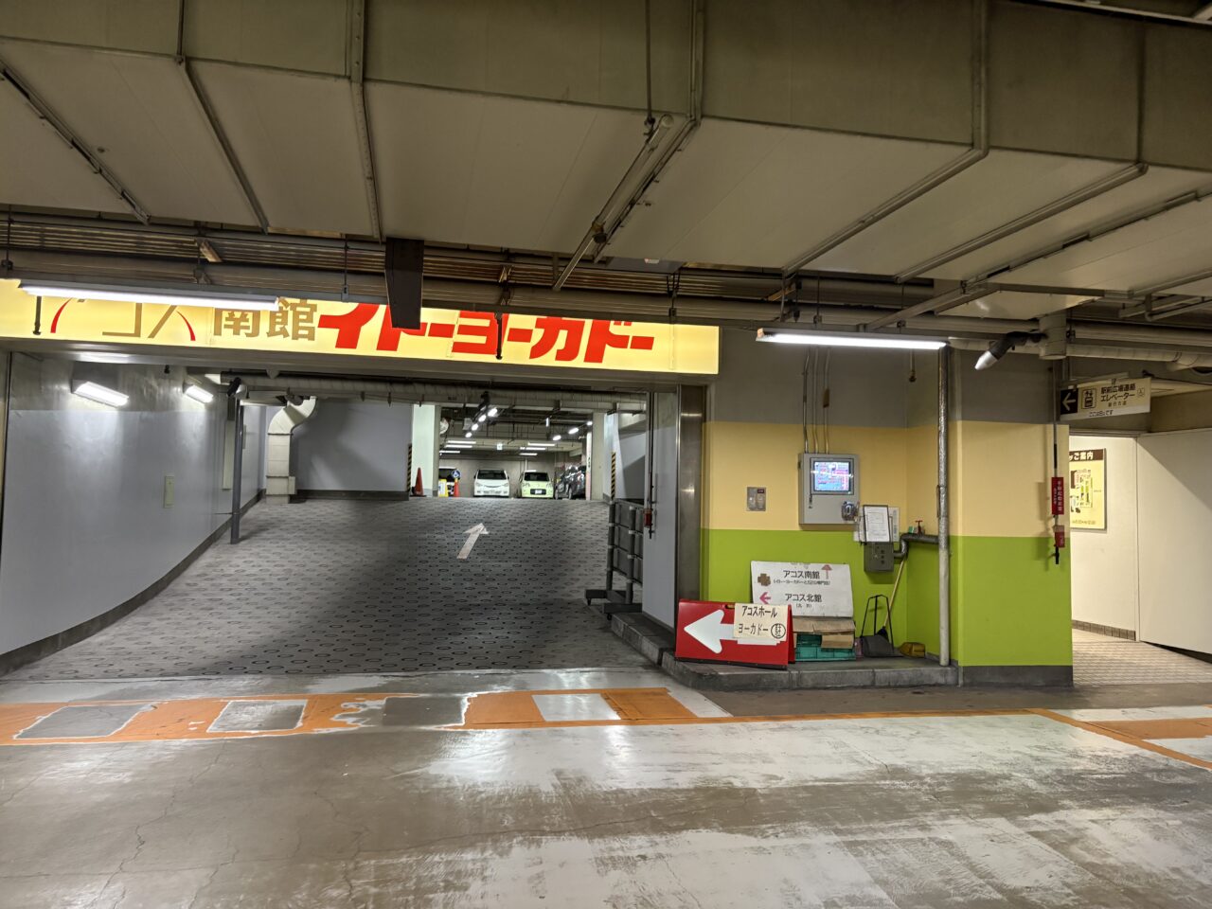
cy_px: 454
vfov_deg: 53.1
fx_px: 910
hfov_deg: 67.3
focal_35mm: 26
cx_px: 606
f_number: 1.6
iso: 320
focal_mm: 5.96
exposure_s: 1/50
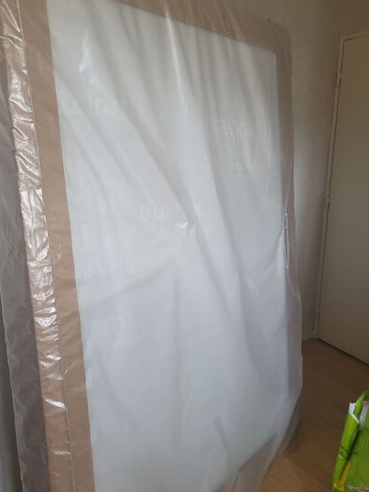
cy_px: 244
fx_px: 440
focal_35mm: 31
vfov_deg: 58.3
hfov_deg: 45.2
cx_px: 150
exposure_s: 1/50
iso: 200
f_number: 1.8
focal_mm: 5.4
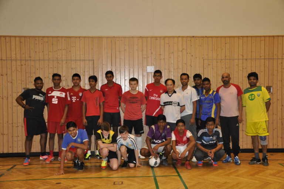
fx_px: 307
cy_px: 94
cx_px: 142
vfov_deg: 34.1
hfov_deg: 49.6
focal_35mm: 39
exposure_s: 1/60
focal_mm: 26
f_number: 4
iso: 800
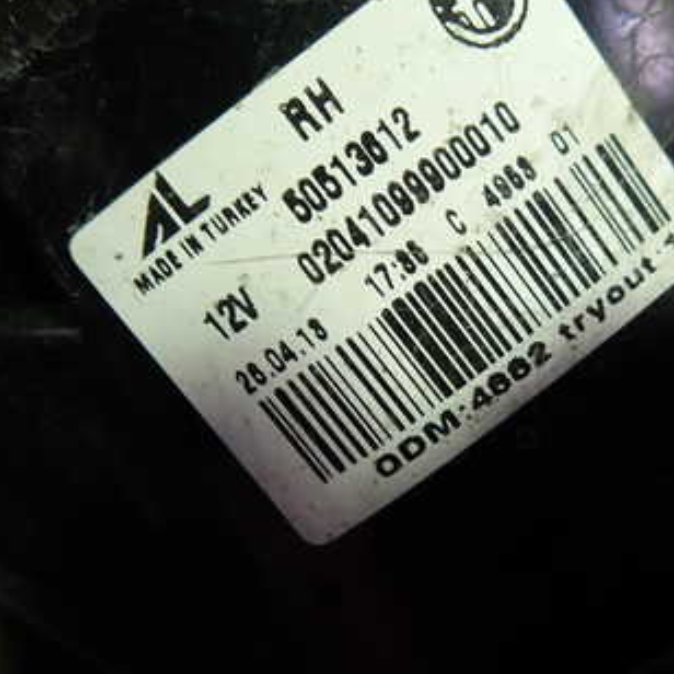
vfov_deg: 39.2
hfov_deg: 38.8
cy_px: 328
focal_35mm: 43
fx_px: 947
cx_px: 438
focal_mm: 4.5
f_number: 2
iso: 200
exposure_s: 1/40
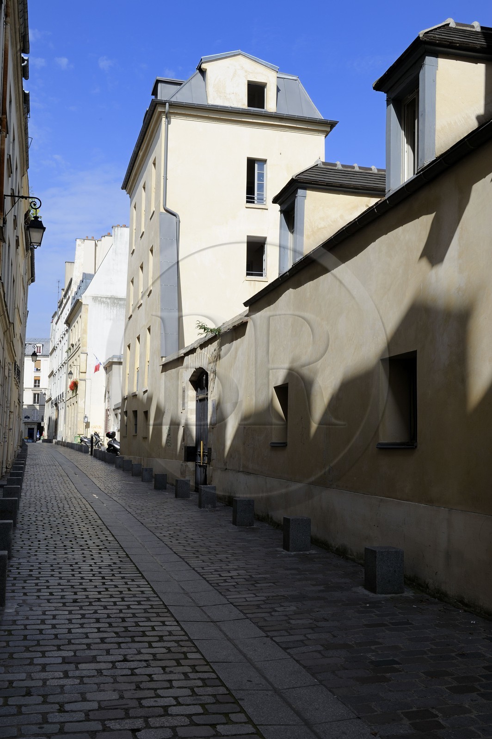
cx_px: 246
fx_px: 780
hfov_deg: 35.0
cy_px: 370
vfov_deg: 50.7
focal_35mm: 38
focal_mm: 38
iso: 200
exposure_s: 1/160
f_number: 13
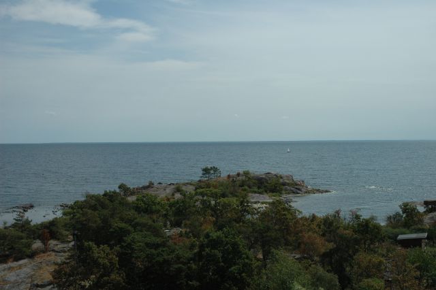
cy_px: 145
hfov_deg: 42.3
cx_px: 218
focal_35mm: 46
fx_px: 563
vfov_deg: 28.9
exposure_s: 1/800
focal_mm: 31
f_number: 14
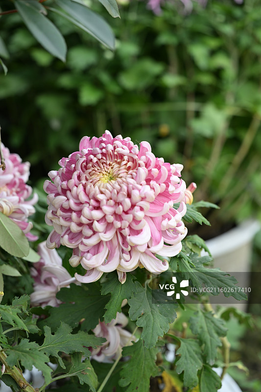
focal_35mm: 103
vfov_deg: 19.8
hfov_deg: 13.3
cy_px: 196
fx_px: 1121
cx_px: 130
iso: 200
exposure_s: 1/250
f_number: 4
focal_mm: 103
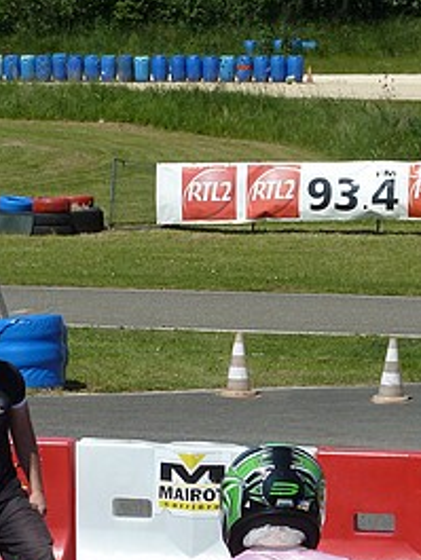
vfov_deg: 9.6
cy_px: 581
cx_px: 235
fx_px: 3305
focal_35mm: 204
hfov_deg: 7.3
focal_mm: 14.7
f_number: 5
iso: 80
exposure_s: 1/640
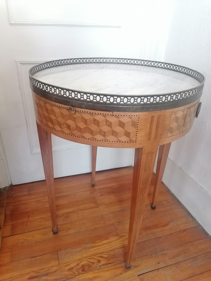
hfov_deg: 53.1
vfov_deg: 67.3
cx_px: 106
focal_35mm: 26
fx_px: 211
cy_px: 140
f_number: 1.8
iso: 500
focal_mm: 5.3
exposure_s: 1/25
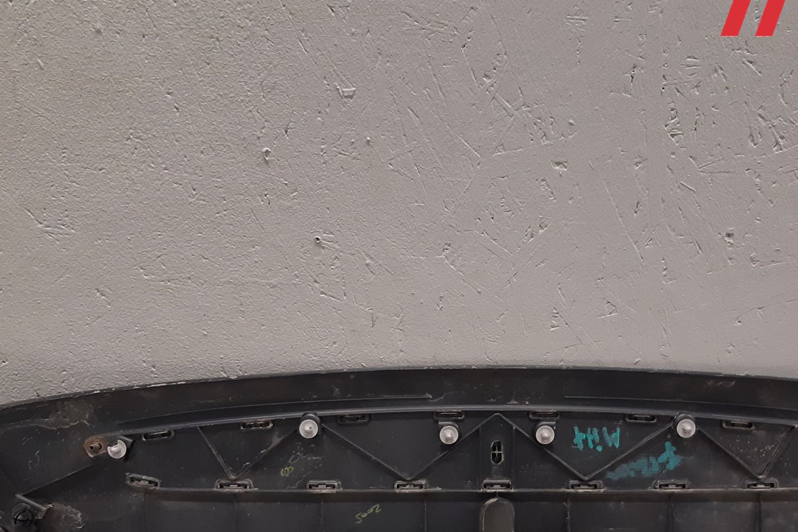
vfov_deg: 31.3
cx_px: 473
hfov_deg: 46.2
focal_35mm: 42
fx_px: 931
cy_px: 399
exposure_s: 1/50
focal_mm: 3.93
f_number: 1.7
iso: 160
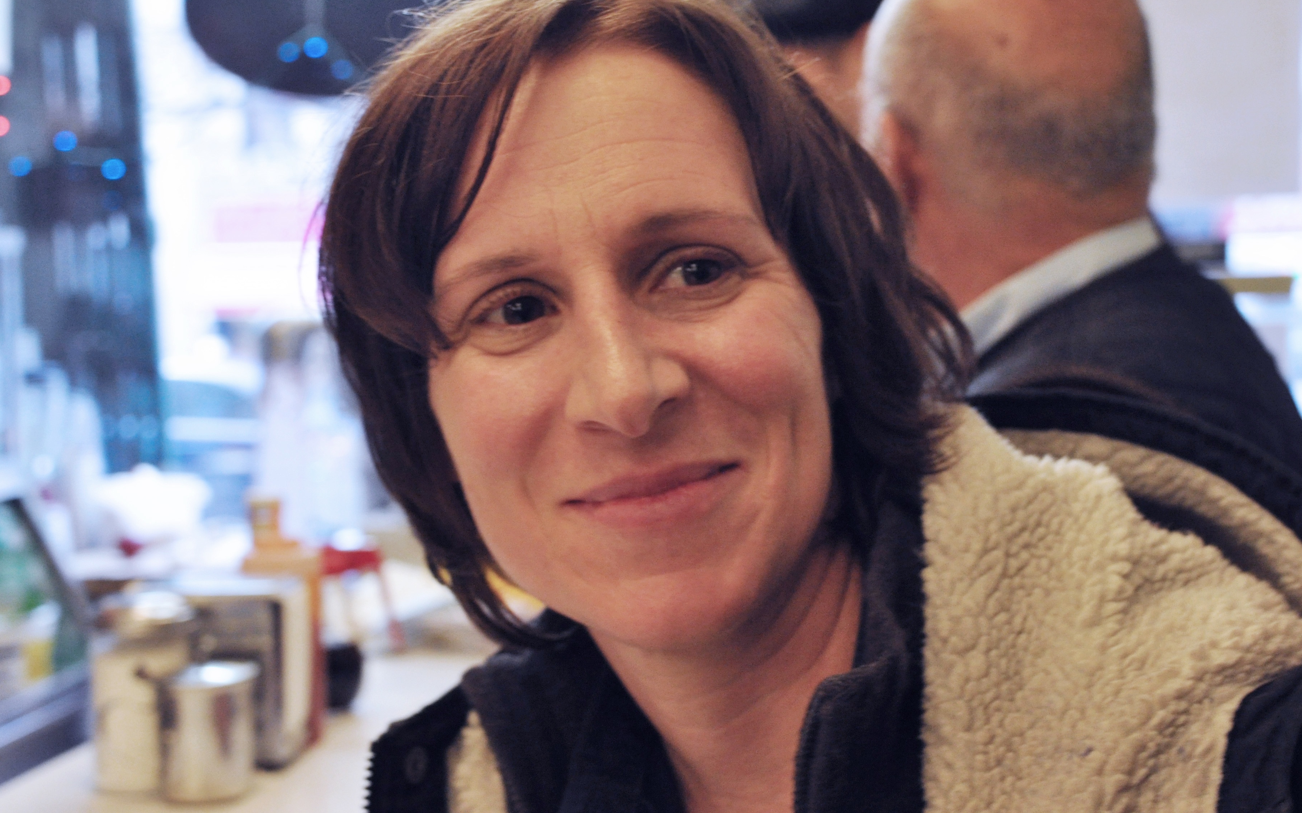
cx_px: 705
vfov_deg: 22.3
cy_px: 476
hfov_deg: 35.1
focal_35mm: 58
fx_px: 2058
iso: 800
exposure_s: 1/40
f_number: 4.2
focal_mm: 32
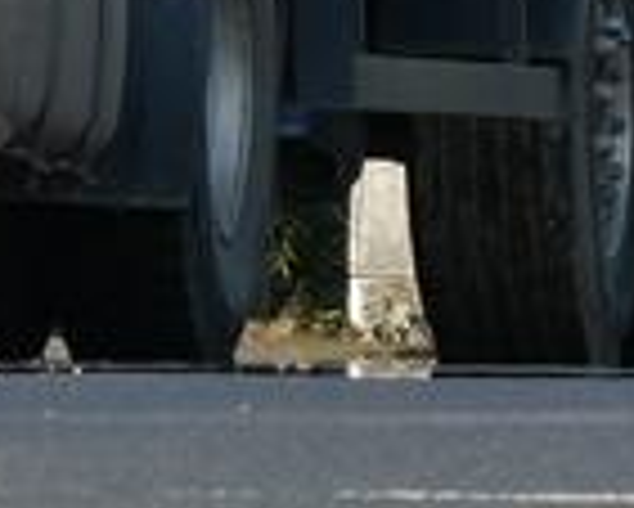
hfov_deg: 1.2
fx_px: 29330
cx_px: -351
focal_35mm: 1562
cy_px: -697
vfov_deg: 1.0
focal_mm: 50.5
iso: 80
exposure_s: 1/320
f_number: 5.7
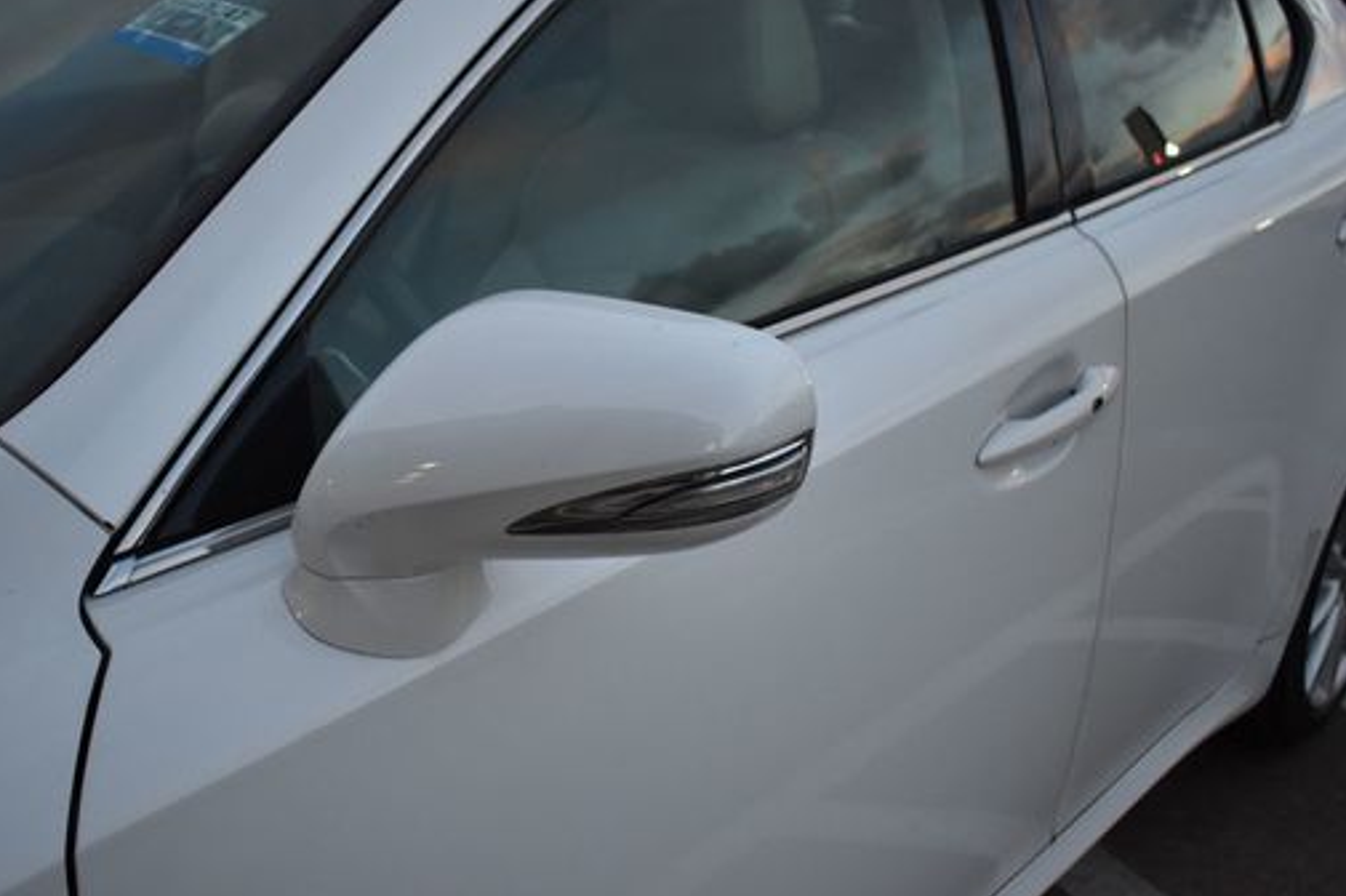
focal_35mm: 38
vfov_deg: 35.0
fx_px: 1420
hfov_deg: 50.6
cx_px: 584
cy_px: 419
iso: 800
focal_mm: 20
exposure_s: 1/640
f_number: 3.8
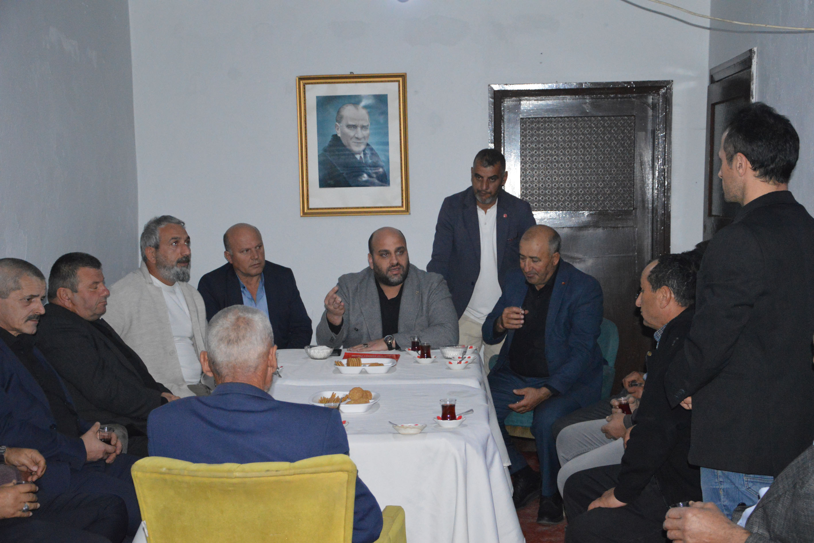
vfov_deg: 25.8
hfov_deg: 37.9
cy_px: 272
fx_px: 1187
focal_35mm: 52
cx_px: 407
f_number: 4.5
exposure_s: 1/60
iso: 3200
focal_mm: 35
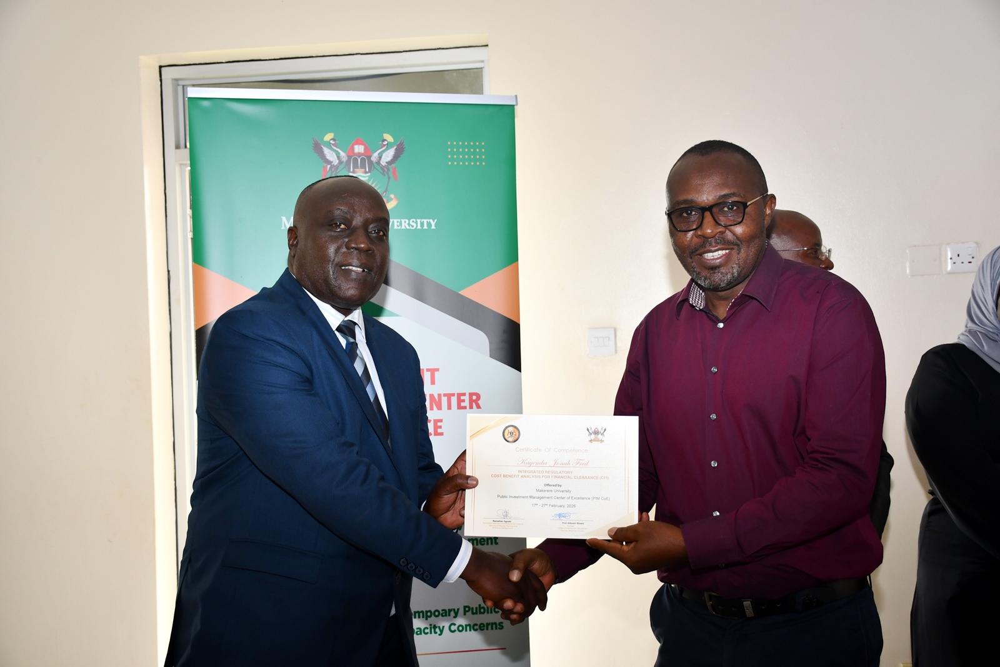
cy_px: 334
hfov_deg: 48.5
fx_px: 1111
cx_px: 500
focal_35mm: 40
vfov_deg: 33.4
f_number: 4
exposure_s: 1/60
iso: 360
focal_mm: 27
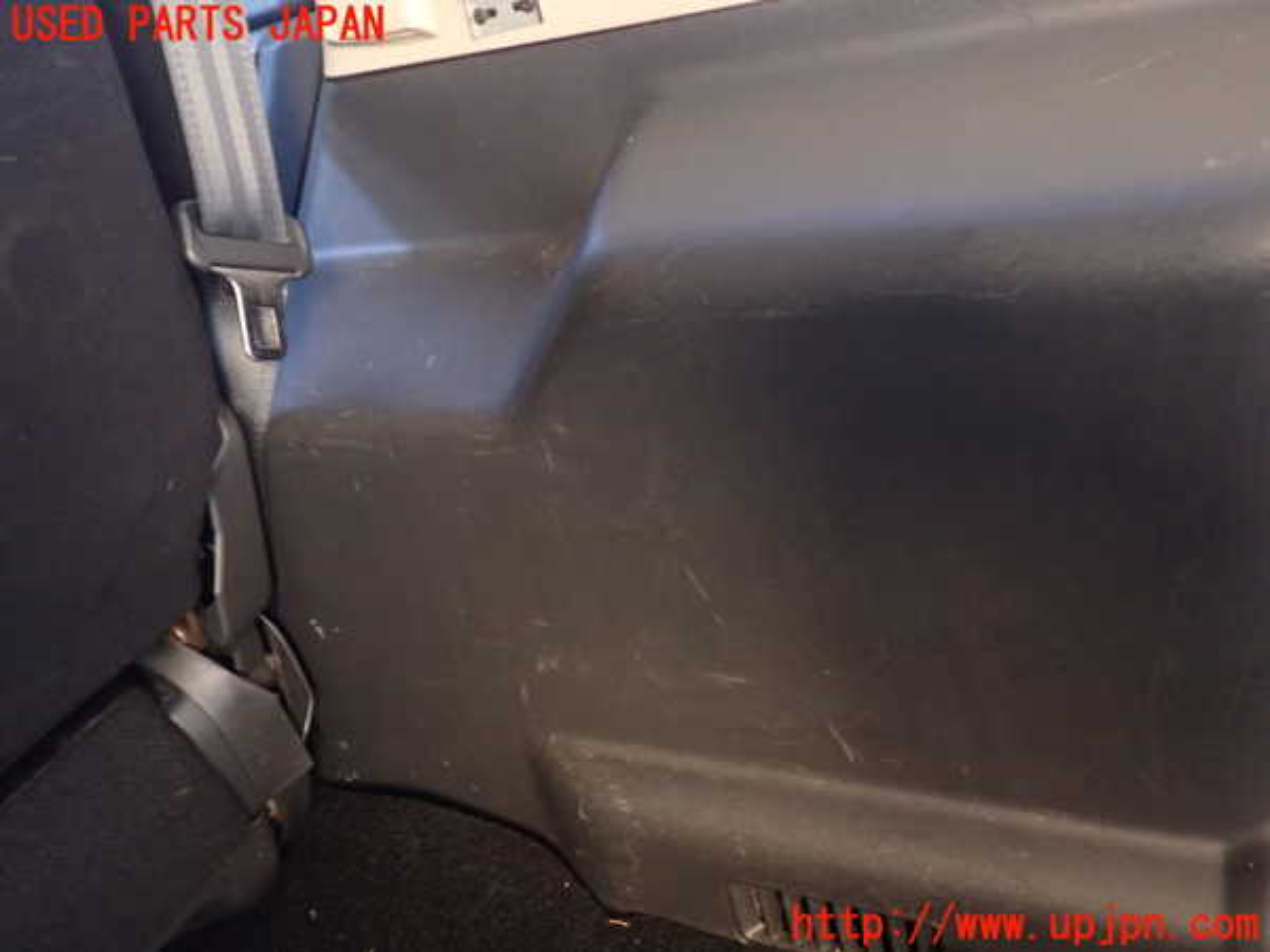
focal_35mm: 30
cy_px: 476
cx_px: 635
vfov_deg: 46.8
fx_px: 1101
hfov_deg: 60.0
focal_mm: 5.4
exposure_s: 1/10
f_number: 2.3
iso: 800
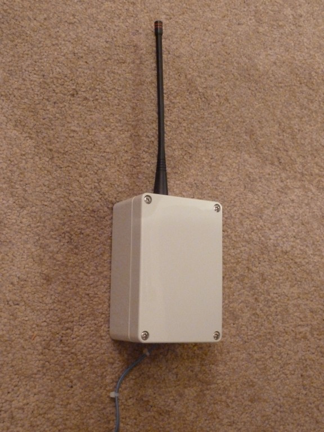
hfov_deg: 30.3
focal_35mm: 48
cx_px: 162
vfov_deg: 39.7
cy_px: 216
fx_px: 599
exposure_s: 1/8
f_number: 3.8
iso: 800
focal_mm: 7.9
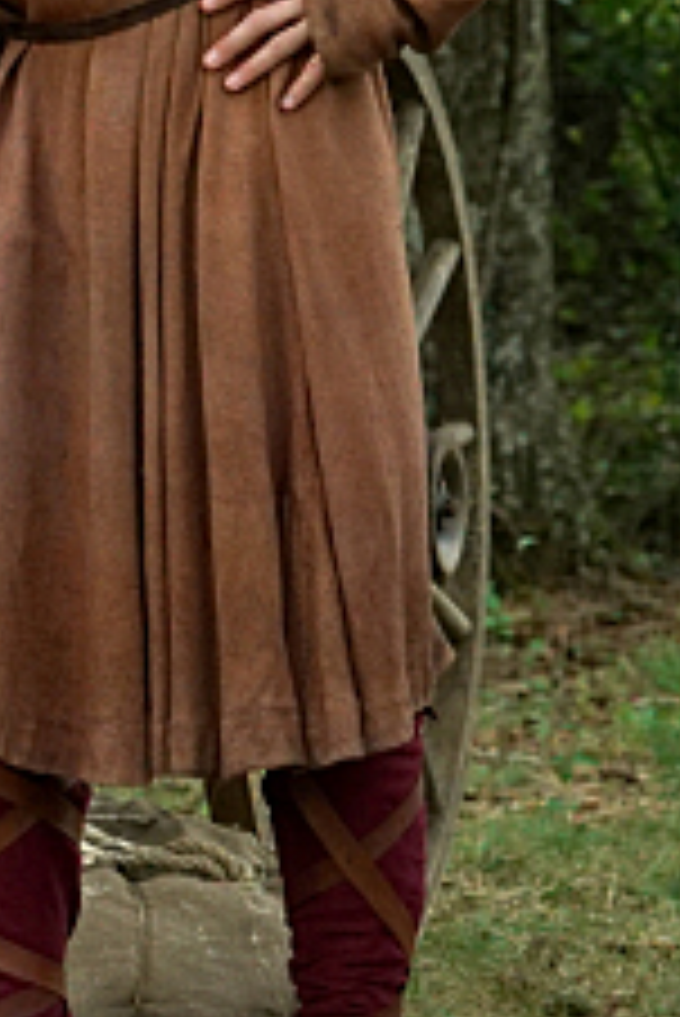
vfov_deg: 6.8
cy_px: 225
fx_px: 8515
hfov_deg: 4.5
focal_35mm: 301
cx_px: -995
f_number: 5.6
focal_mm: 85
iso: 3200
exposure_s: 1/320
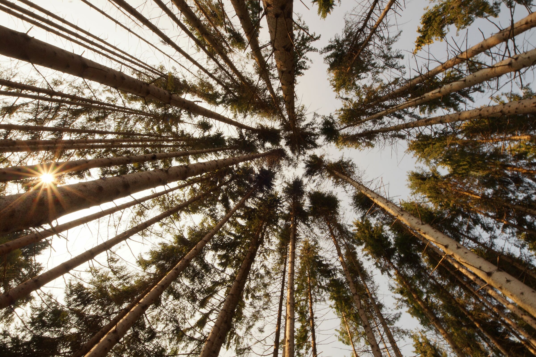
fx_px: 179
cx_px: 268
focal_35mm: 12
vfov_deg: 90.0
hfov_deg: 112.6
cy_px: 178
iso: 100
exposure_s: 1/15
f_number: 22
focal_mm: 8
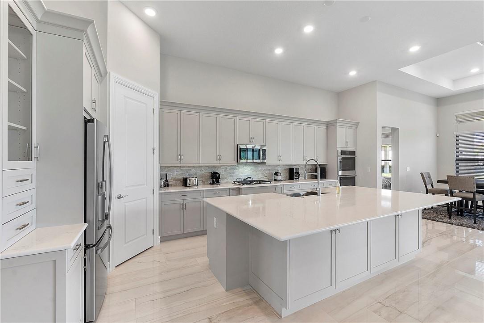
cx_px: 242
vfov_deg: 77.3
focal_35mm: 15
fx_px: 202
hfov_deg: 100.4
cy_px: 162
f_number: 10
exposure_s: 1/10
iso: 250
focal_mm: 10
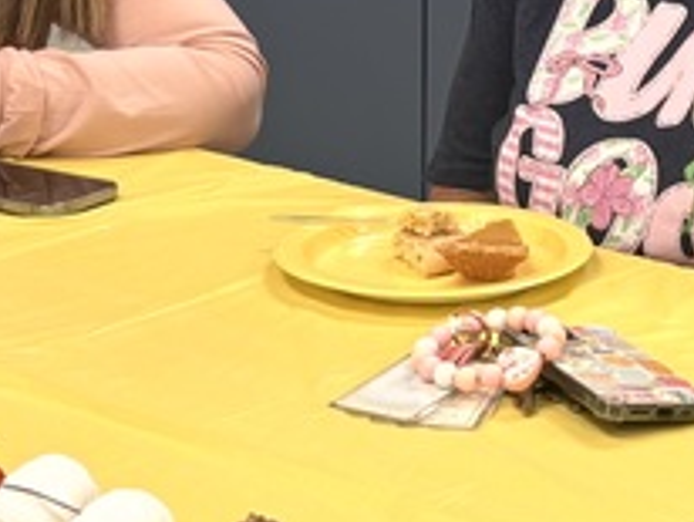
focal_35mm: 129
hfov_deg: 14.7
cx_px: 842
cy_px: 185
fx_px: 2589
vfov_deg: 11.5
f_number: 1.6
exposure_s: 1/120
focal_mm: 5.96
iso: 64
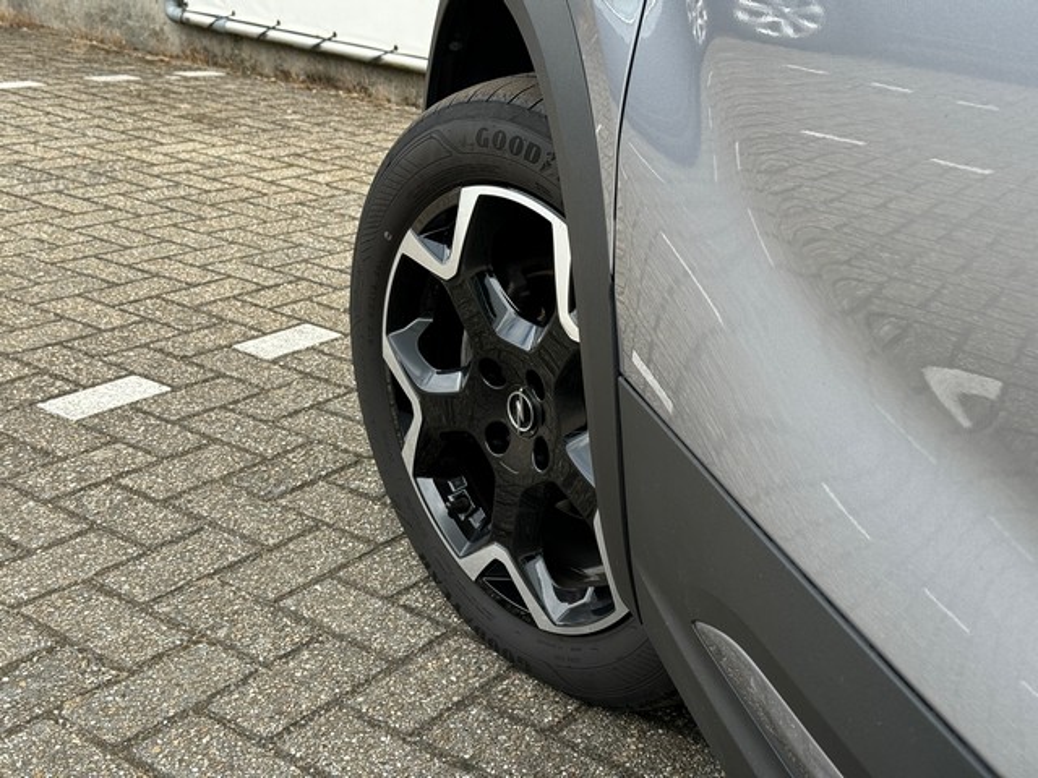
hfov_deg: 39.7
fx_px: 1439
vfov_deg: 30.3
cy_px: 389
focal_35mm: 48
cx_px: 519
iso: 64
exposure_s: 1/535
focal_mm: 6.76
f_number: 1.78
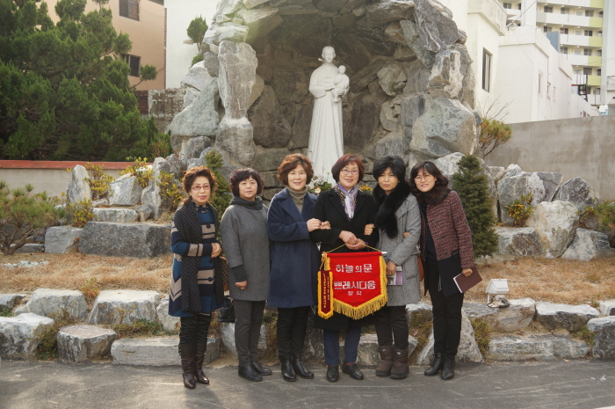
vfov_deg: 33.3
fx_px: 683
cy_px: 204
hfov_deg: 48.5
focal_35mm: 40
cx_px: 308
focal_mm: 27
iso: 100
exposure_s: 1/100
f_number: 5
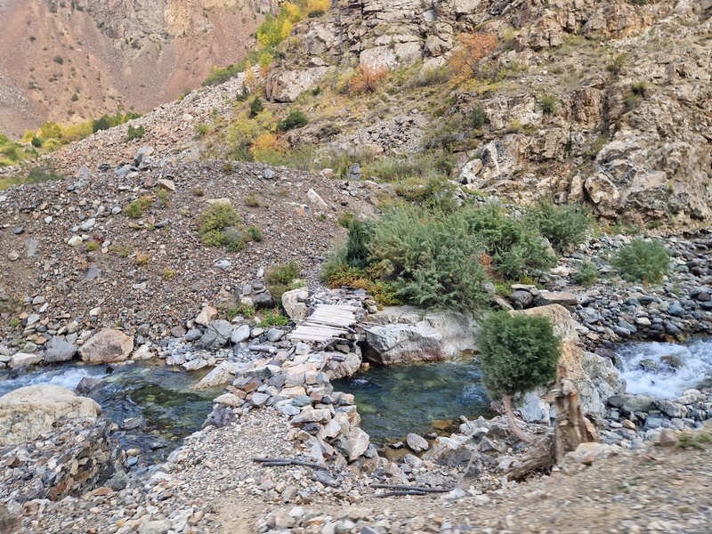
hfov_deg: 73.9
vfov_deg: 58.9
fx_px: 473
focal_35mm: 23
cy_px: 267
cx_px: 356
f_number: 1.8
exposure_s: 1/180
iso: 50
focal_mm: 5.4
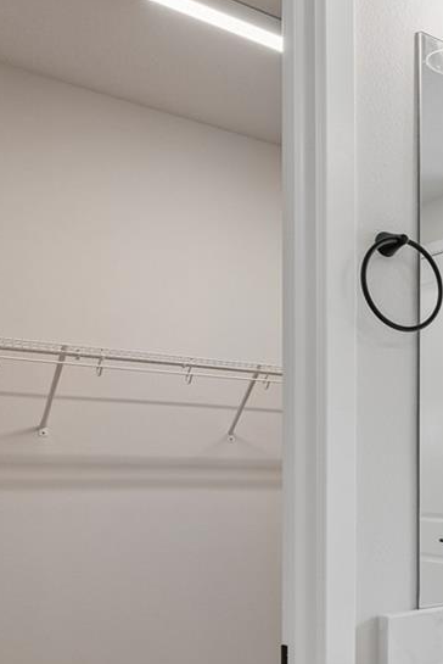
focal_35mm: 44
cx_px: 656
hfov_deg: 24.3
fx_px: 811
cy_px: 470
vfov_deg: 43.5
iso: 100
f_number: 7.1
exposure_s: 1/30
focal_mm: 10
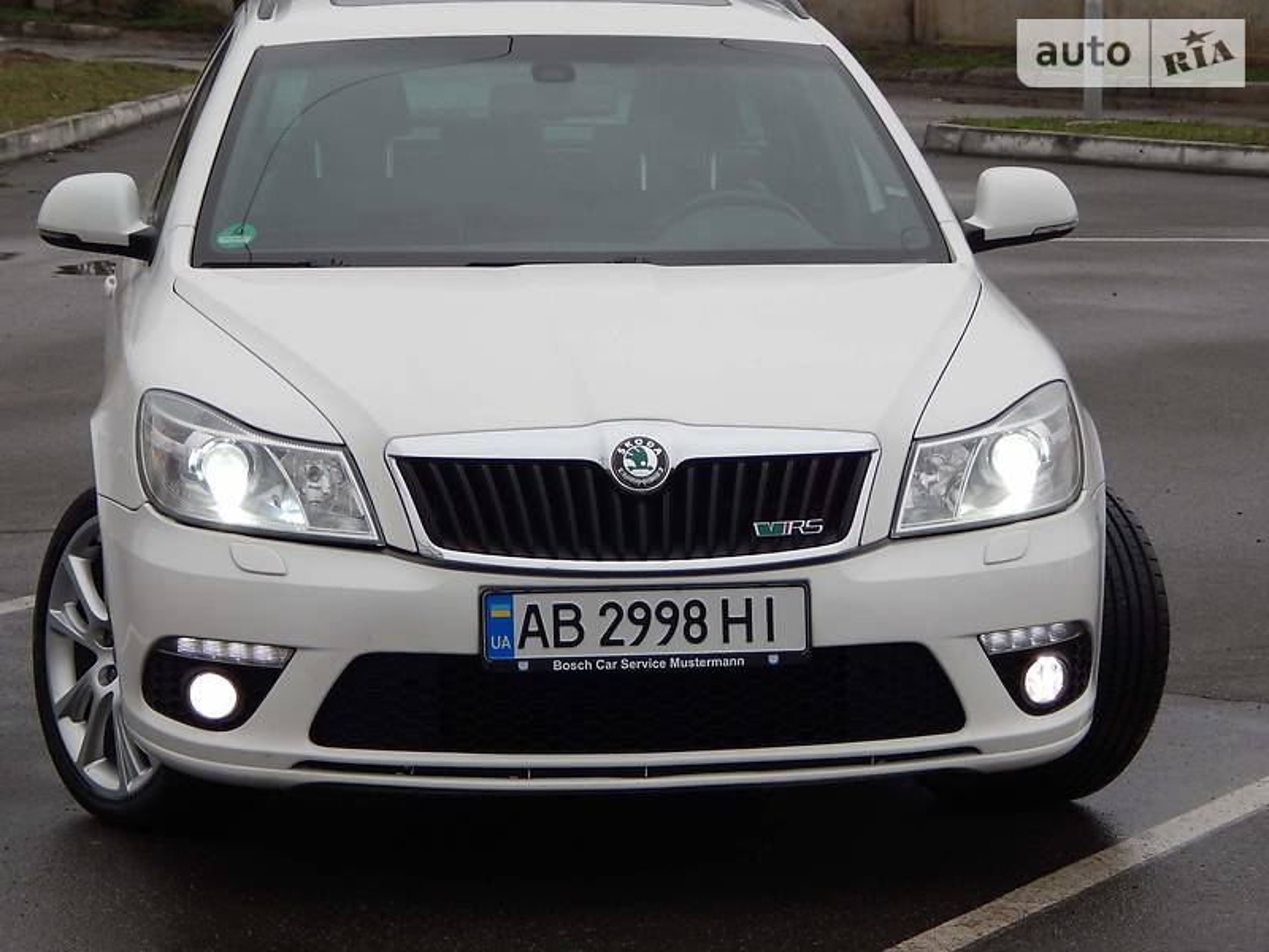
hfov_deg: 14.9
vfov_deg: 11.2
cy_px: 476
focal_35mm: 132
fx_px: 4839
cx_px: 634
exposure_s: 1/200
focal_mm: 23.4
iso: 125
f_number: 4.8
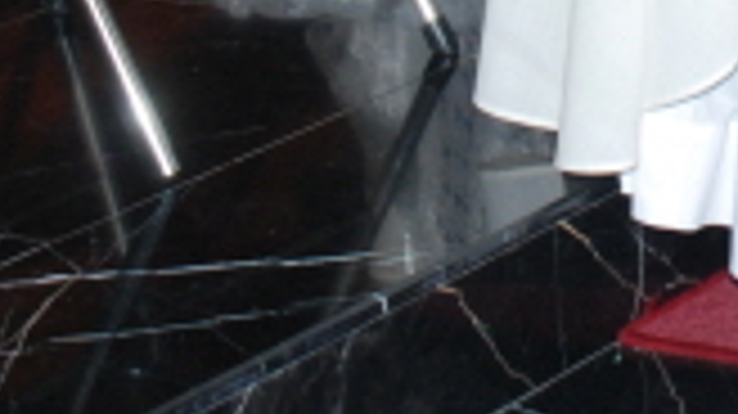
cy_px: -646
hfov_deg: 10.3
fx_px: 3917
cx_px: 1161
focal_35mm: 200
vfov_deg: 5.8
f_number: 8
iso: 400
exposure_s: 1/60
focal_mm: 29
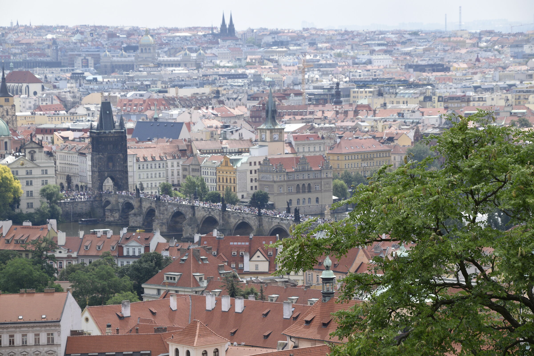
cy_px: 178
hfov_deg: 14.9
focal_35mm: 138
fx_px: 2047
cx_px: 267
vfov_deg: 9.9
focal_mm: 92
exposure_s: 1/320
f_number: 9
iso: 200
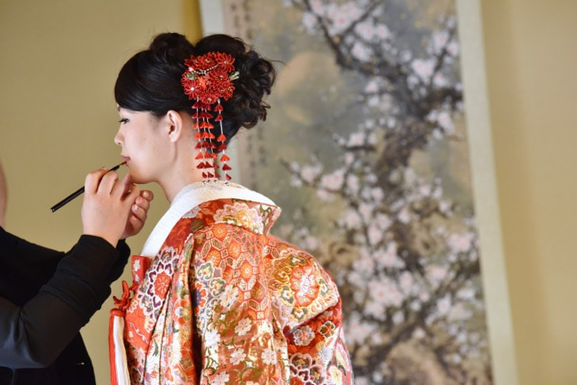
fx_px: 3206
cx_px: 288
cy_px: 192
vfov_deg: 6.9
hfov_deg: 10.3
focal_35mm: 200
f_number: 5
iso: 4000
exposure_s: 1/160
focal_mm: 200
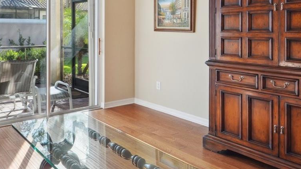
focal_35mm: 31
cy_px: 21
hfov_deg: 57.4
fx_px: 247
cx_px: 55
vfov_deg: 35.8
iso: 400
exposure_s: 1/45
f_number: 8
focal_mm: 14
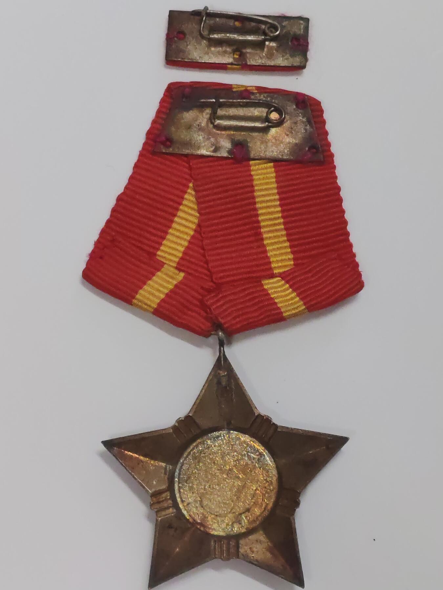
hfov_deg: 11.5
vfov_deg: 15.3
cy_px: 295
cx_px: 222
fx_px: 2201
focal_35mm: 129
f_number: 2.4
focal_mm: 8.67
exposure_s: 1/33
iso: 640
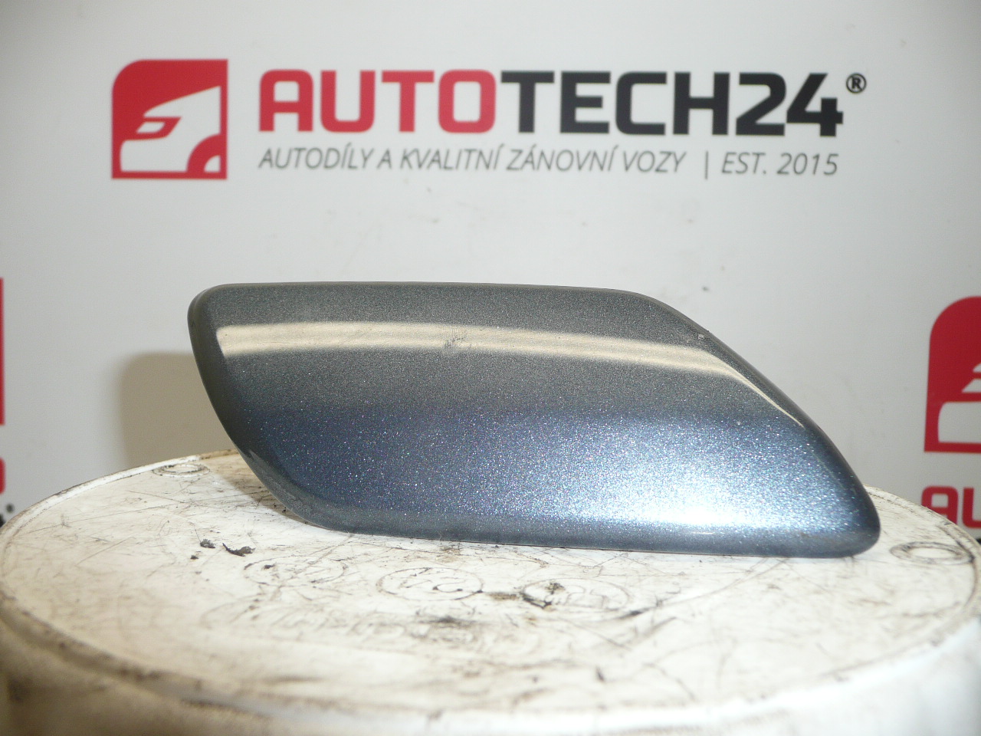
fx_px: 794
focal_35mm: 28
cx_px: 490
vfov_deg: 49.7
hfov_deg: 63.4
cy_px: 368
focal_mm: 4.6
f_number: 3.3
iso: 100
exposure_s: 1/80
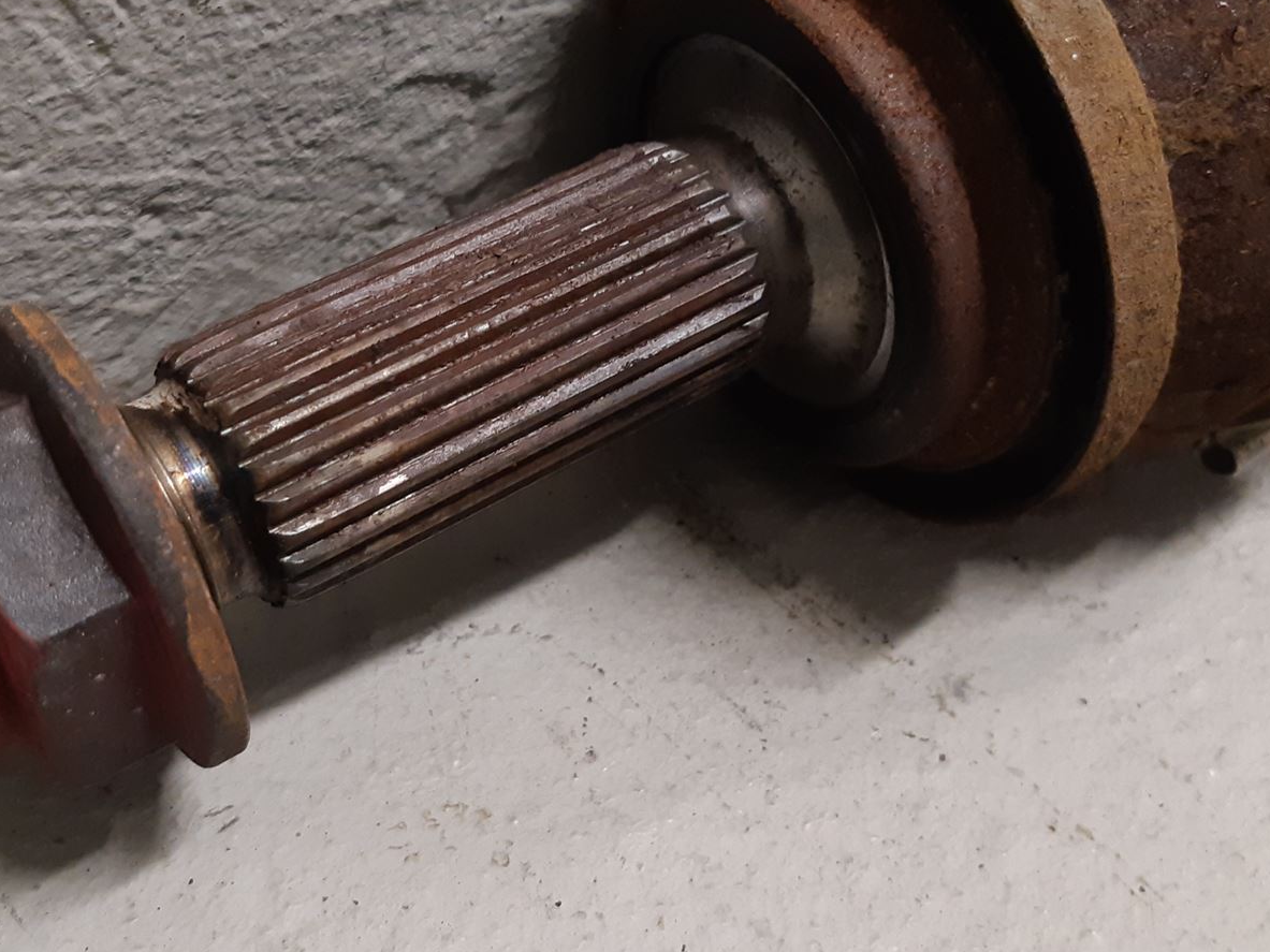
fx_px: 1651
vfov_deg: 32.1
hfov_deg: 42.0
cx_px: 544
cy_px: 395
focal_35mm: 45
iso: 200
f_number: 1.7
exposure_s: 1/50
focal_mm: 3.93
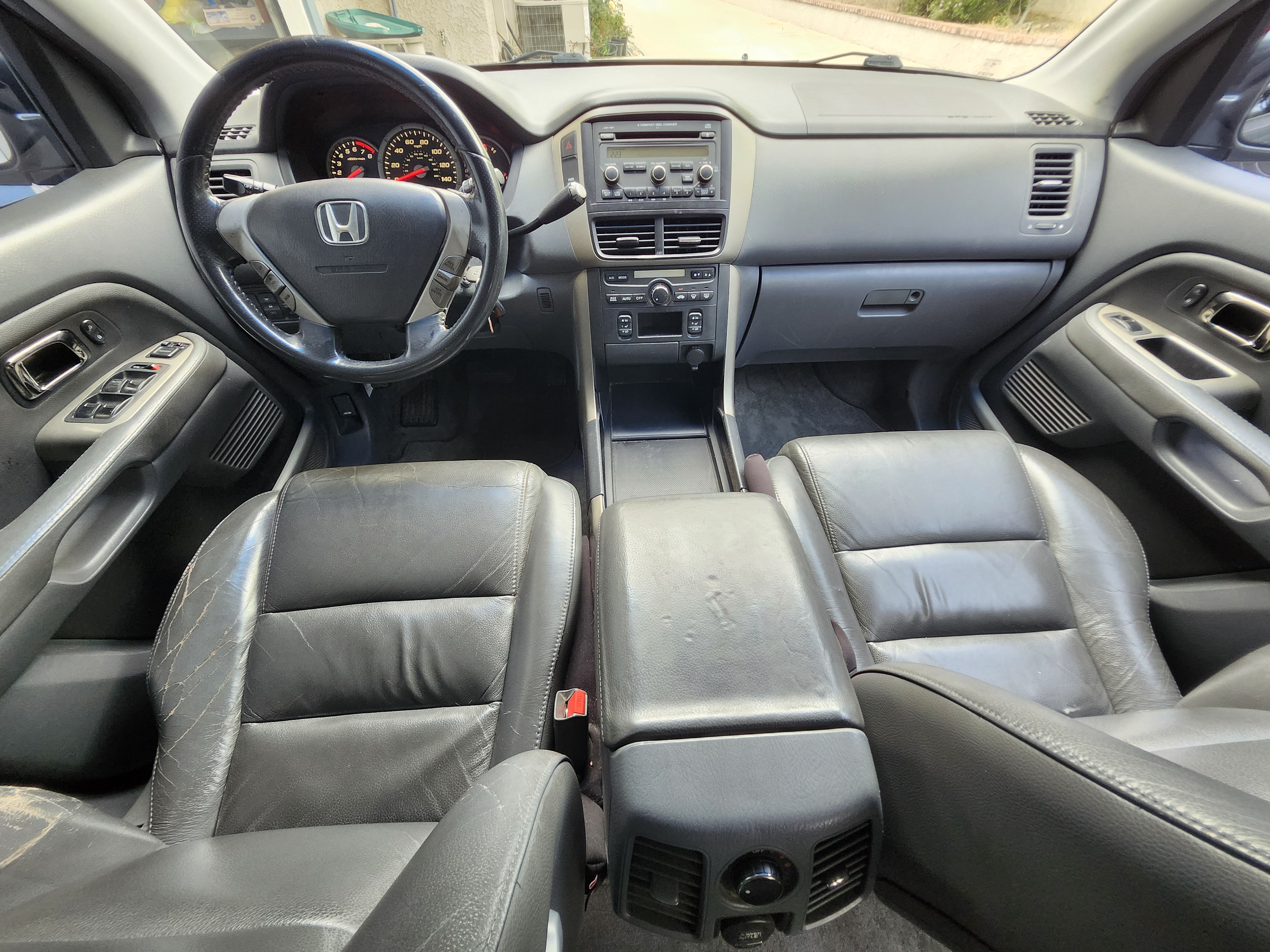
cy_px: 476
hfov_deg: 106.2
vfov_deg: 89.9
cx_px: 635
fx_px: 477
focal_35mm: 13
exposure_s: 1/60
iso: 125
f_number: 2.2
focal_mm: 1.74
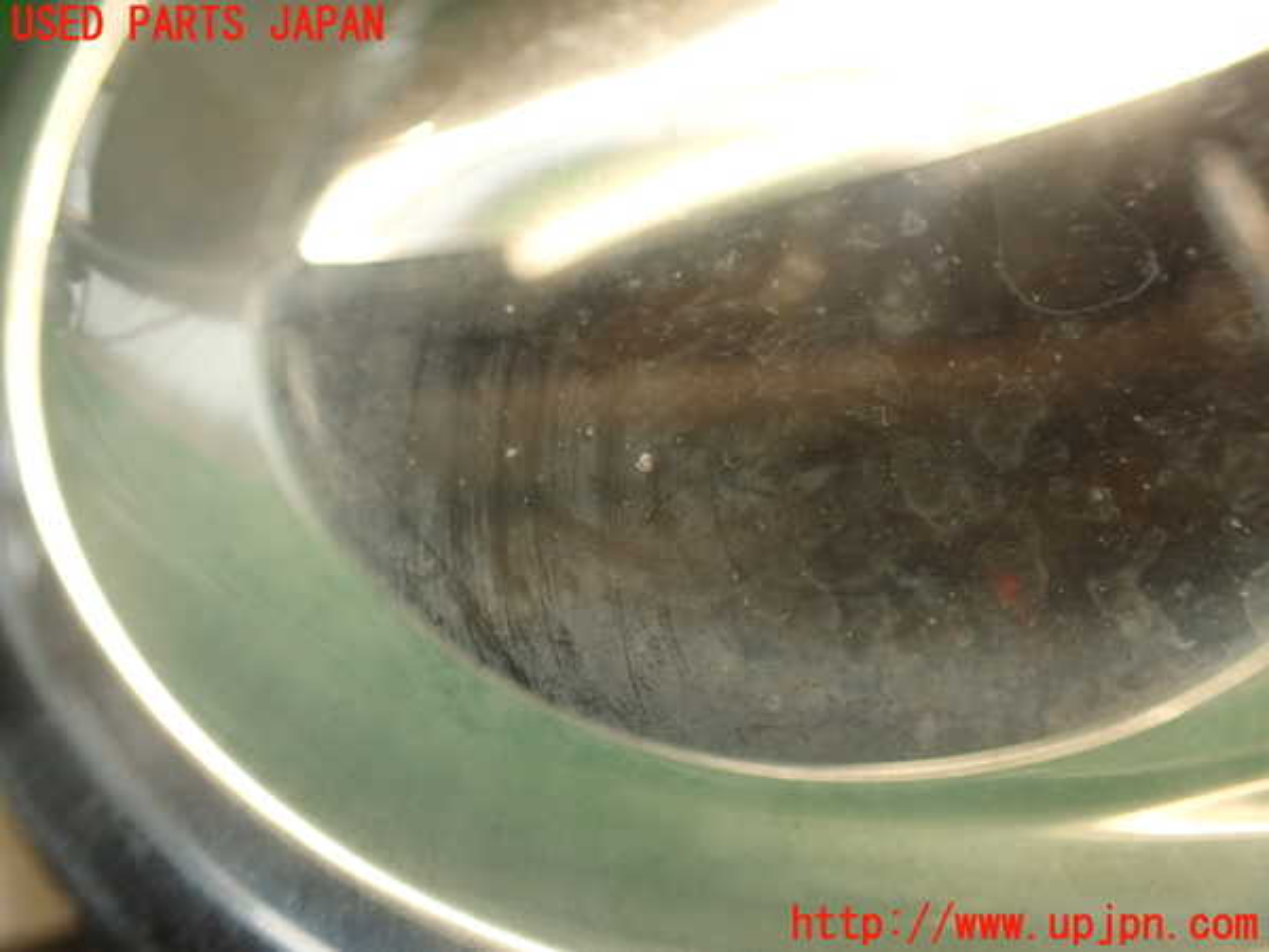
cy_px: 476
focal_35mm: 32
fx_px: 1173
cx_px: 634
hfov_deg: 56.8
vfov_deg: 44.2
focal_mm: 5.79
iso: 200
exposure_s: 1/60
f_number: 2.4
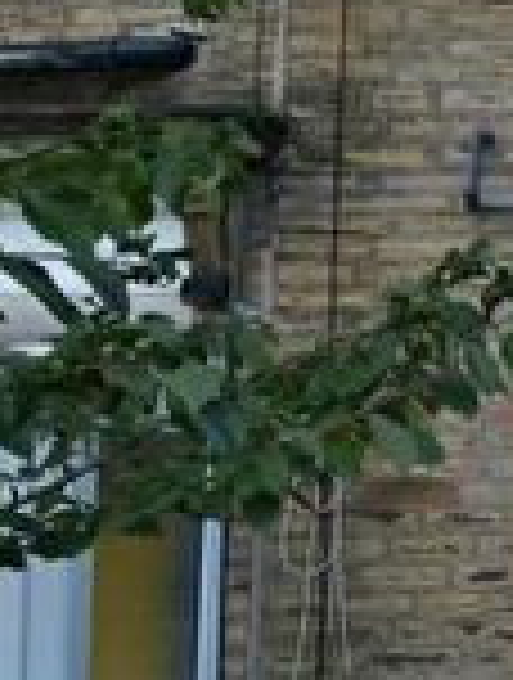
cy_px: 196
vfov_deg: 24.2
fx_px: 1574
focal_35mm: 80
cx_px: 1278
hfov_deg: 13.2
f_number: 5.6
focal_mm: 12
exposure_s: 1/125
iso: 160
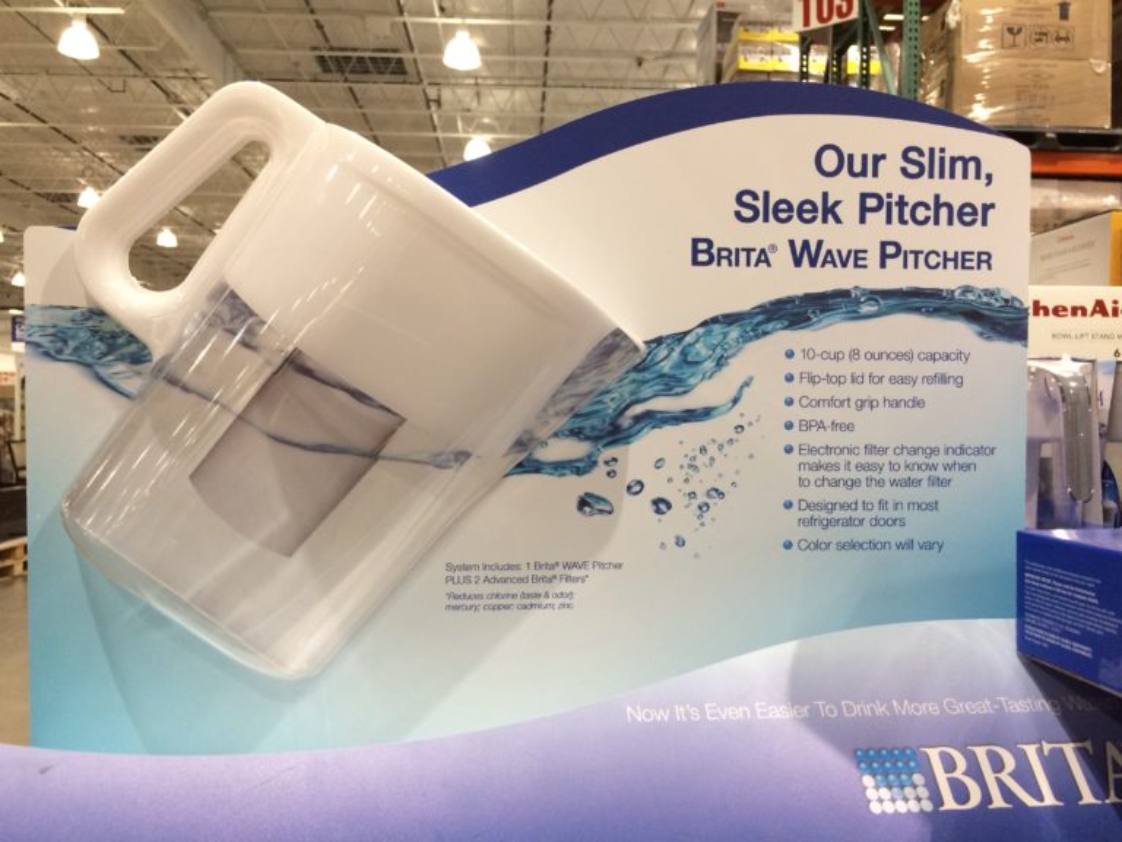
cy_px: 421
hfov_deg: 61.7
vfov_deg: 48.2
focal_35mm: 29
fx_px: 940
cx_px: 561
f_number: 2.2
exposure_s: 1/30
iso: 50
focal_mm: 4.15
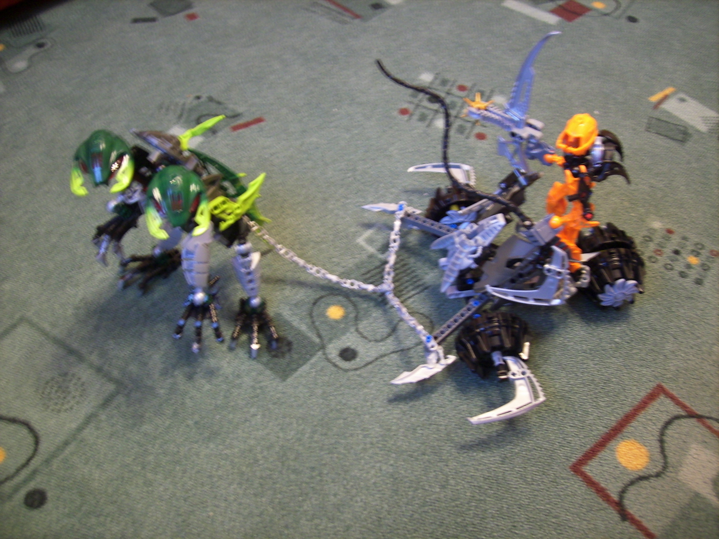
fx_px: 665
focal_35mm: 32
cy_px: 270
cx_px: 360
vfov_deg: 44.2
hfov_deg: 56.8
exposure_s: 1
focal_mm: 5.99
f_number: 2.8
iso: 50
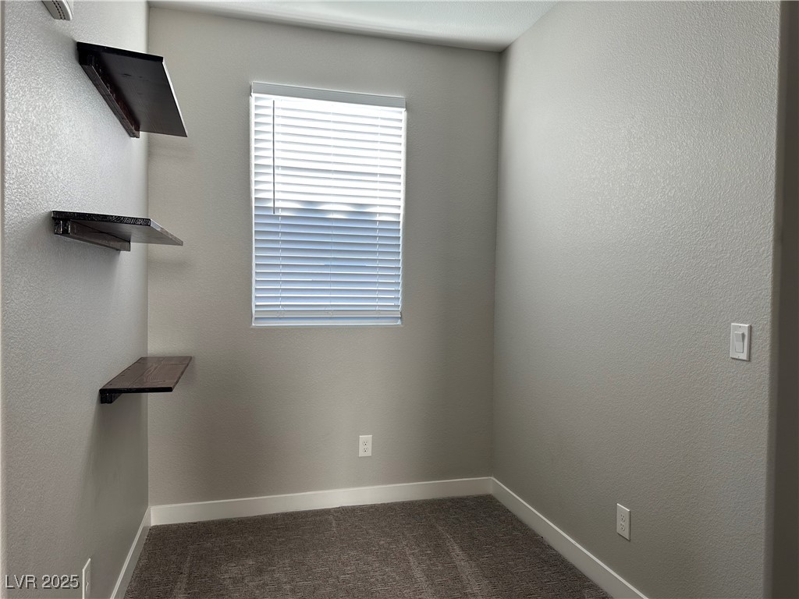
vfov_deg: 56.8
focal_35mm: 24
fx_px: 554
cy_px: 300
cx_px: 400
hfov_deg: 71.6
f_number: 1.78
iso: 100
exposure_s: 1/120
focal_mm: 6.86
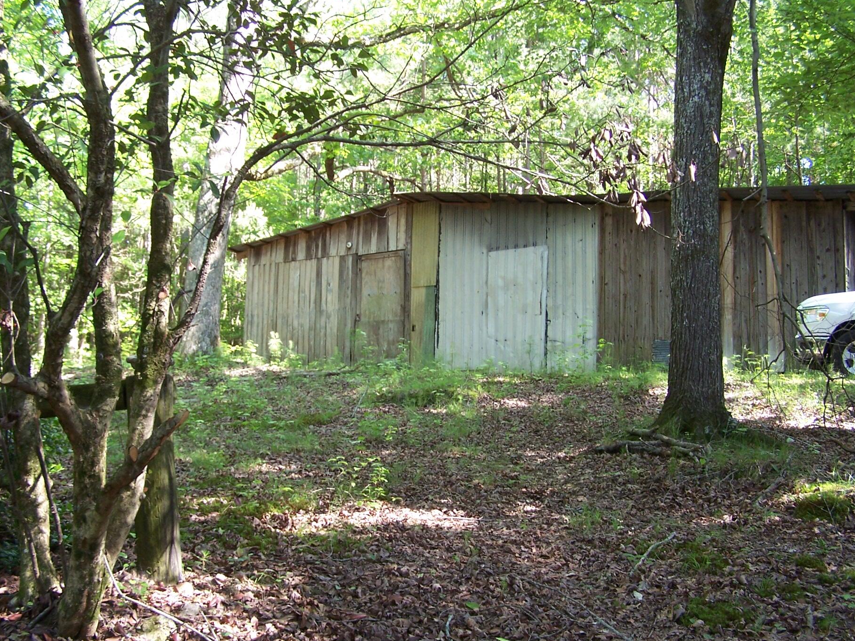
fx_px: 1062
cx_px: 407
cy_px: 357
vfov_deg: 33.6
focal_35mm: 43
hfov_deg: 43.8
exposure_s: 1/30
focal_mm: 6.3
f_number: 2.8
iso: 80
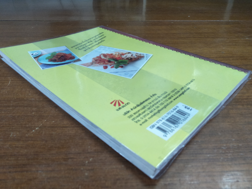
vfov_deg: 63.4
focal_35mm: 21
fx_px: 153
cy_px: 95
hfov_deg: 79.0
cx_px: 127
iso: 235
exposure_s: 1/33
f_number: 2.2
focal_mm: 3.46
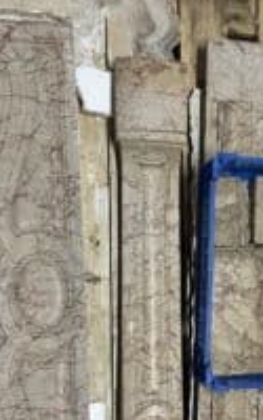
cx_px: 210
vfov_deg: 39.0
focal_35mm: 51
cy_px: 288
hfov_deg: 24.9
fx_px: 585
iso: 800
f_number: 1.78
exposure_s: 1/25
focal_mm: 6.86
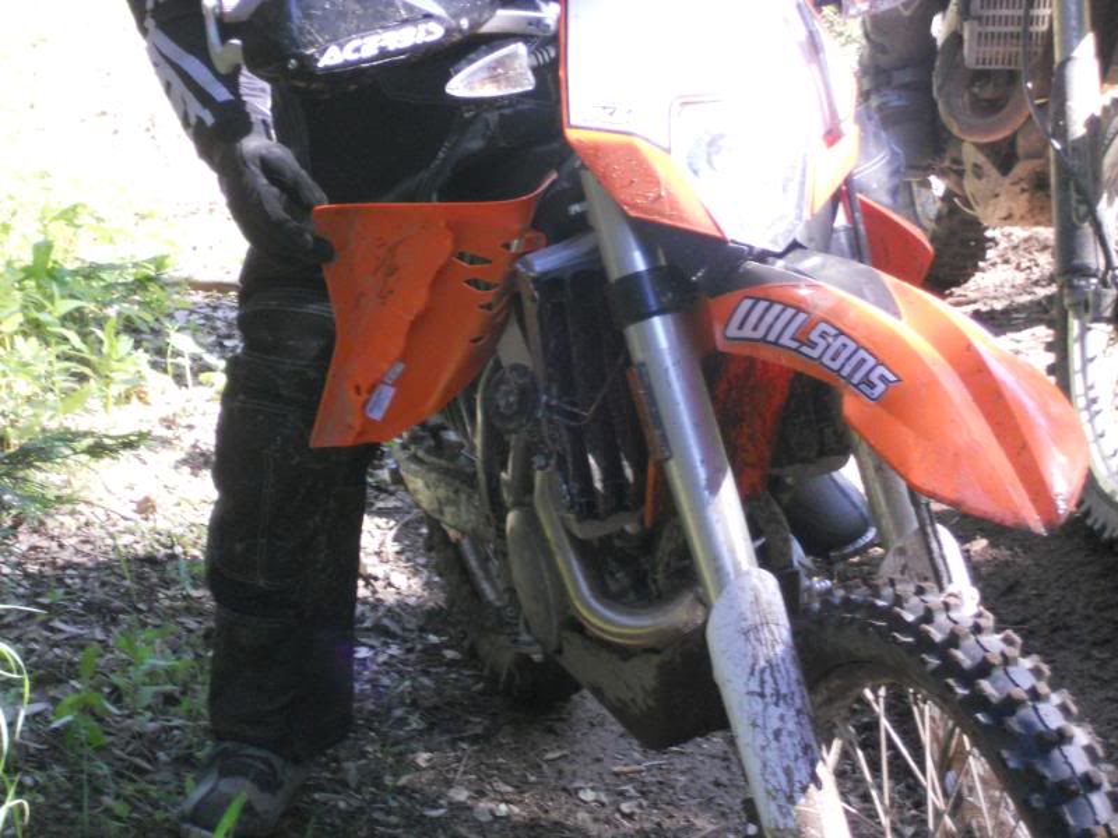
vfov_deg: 13.7
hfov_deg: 18.2
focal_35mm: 108
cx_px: 559
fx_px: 3488
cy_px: 419
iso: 400
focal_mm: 19.6
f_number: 5.9
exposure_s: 1/60
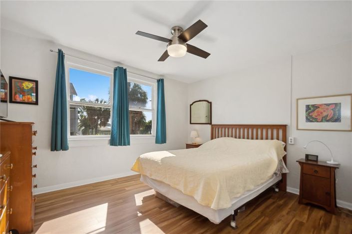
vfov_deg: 77.2
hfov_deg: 100.4
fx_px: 147
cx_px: 176
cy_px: 117
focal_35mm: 15
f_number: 8
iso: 200
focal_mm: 10
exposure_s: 1/125
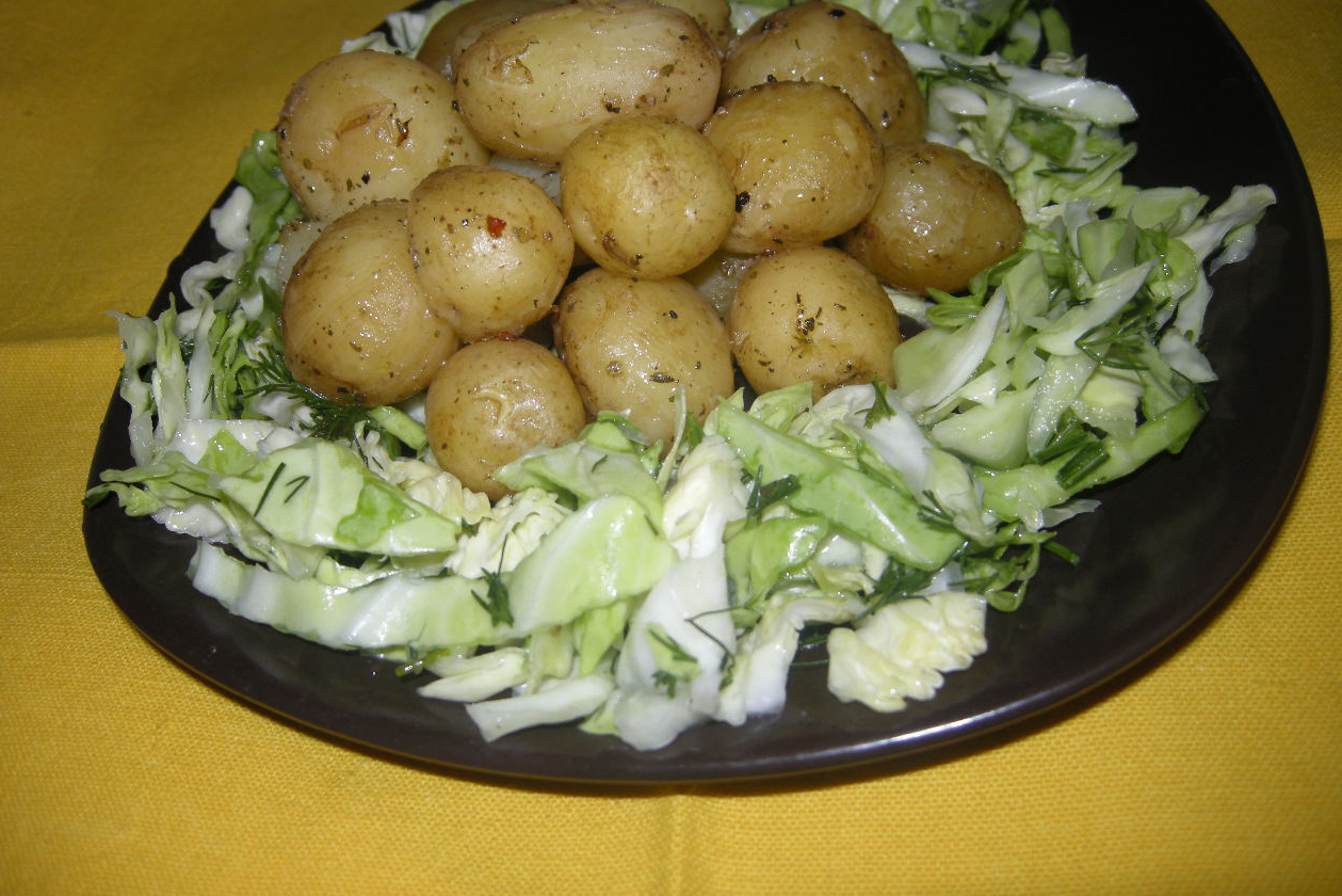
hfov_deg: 51.9
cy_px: 404
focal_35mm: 37
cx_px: 677
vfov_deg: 35.9
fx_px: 1380
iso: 64
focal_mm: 7.5
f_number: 2.7
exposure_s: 1/60
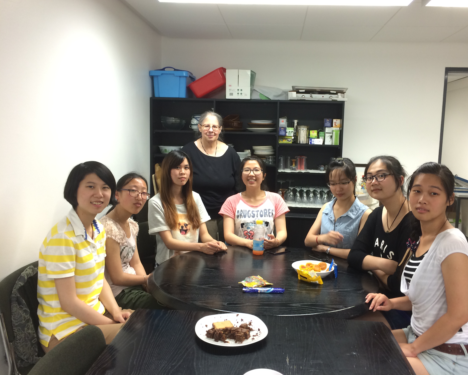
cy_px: 184
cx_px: 253
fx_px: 443
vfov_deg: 45.8
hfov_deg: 55.6
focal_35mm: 32
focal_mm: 4.12
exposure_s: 1/30
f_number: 2.2
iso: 64
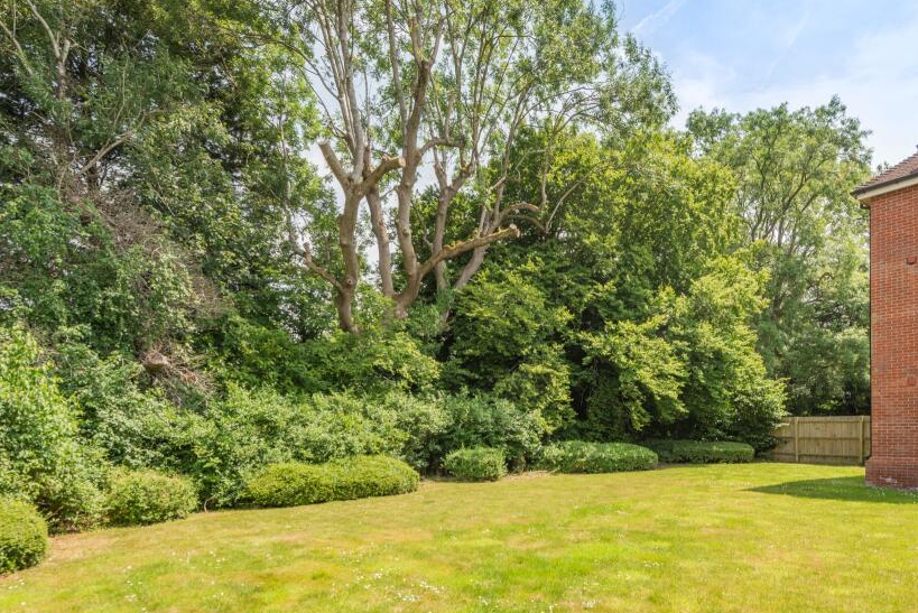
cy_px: 305
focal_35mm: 20
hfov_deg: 83.4
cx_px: 528
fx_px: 510
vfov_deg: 62.0
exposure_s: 1/160
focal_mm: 16
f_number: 7.1
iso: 125
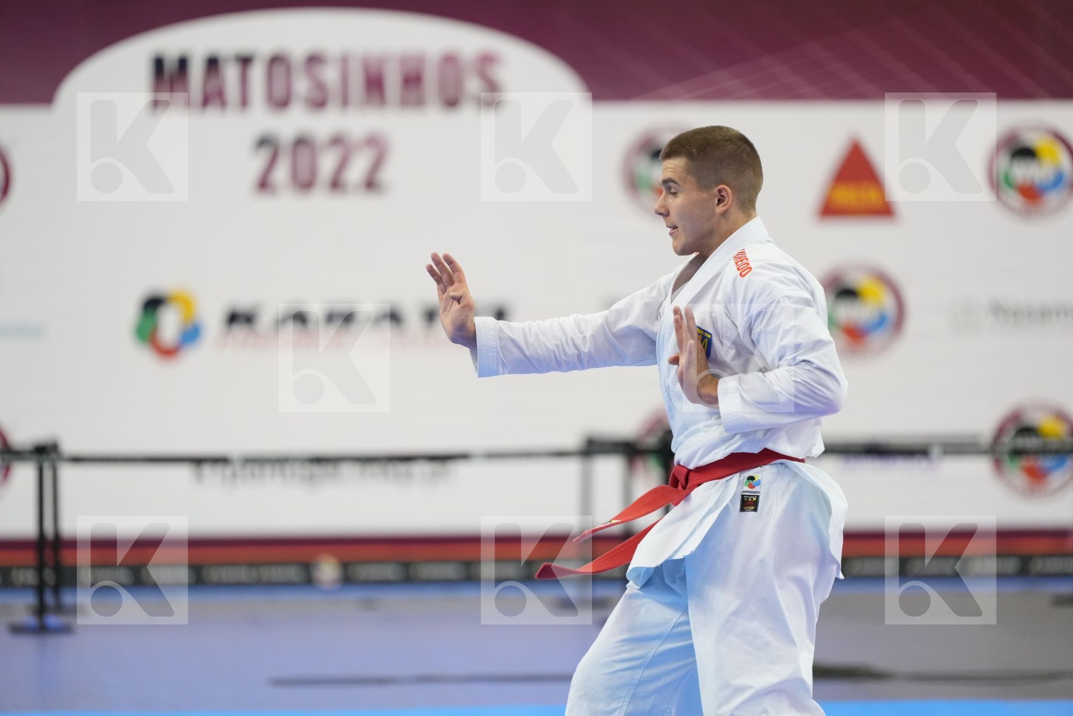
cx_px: 536
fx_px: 5424
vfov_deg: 7.5
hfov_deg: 11.3
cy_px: 358
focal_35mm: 182
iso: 1600
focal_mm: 182
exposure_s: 1/500
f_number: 2.8
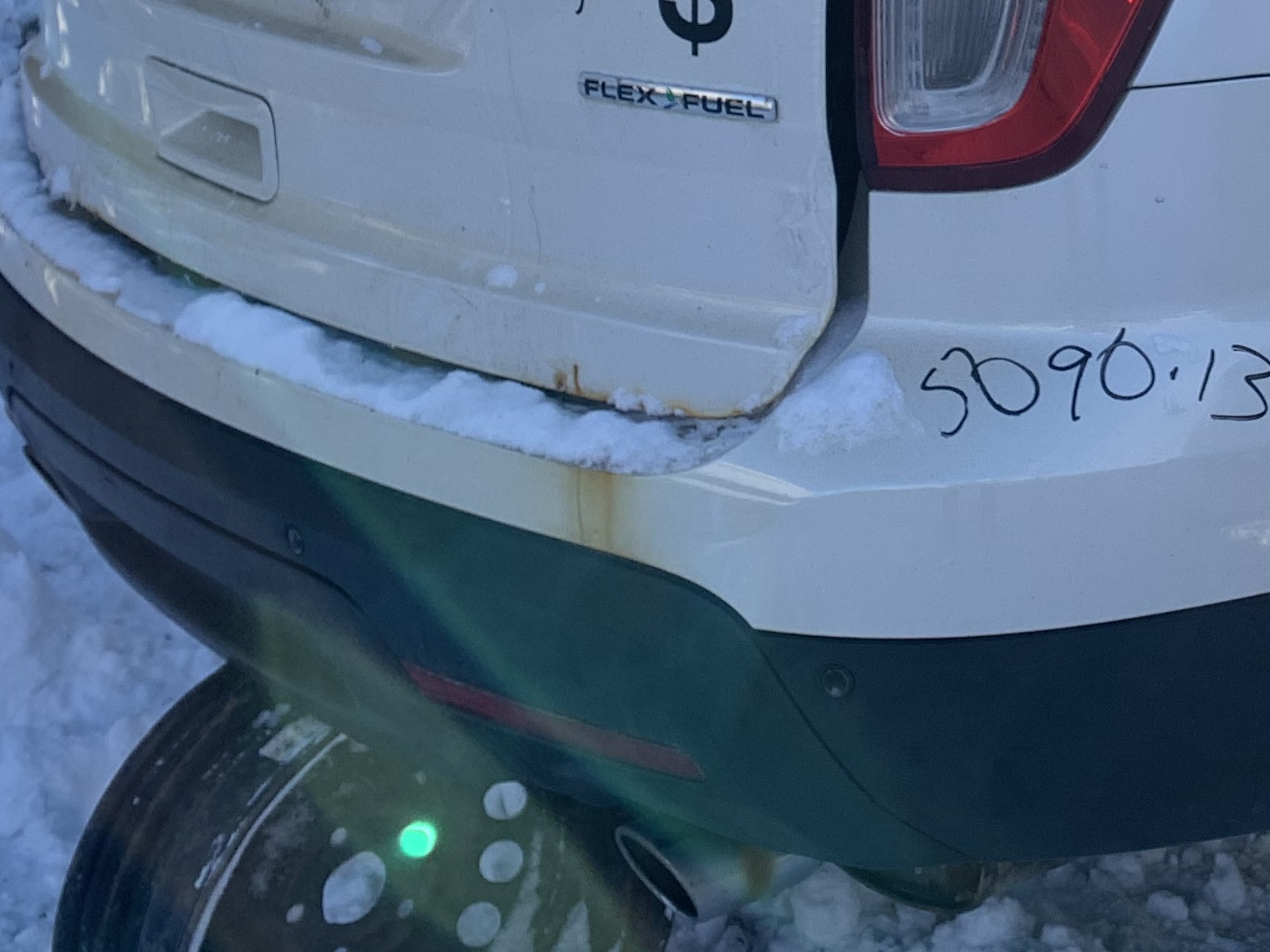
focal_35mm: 69
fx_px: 2531
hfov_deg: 25.6
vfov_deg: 20.1
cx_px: 1482
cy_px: -168
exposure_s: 1/1065
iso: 25
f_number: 1.8
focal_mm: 4.25
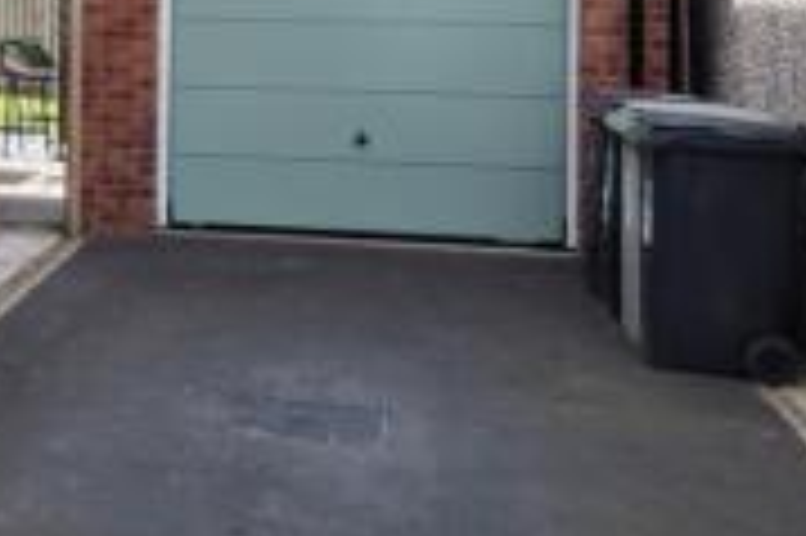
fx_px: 1789
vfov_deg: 16.7
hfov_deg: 23.1
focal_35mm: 80
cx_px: -185
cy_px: -7
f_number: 8
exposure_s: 1/250
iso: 200
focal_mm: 20
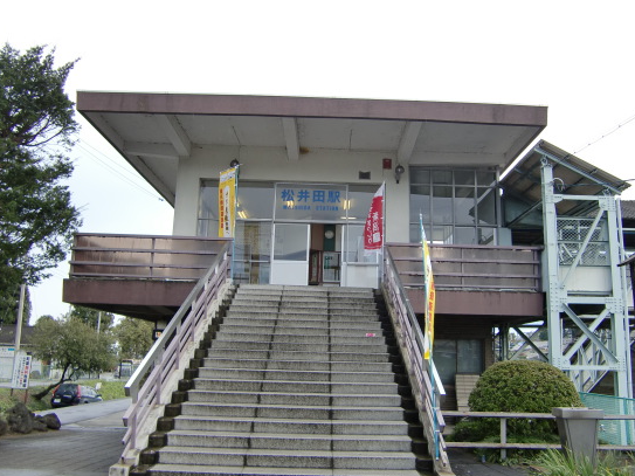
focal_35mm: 33
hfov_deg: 55.3
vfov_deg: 42.9
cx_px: 343
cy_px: 248
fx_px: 605
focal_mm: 4.9
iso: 64
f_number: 2.6
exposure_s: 1/250
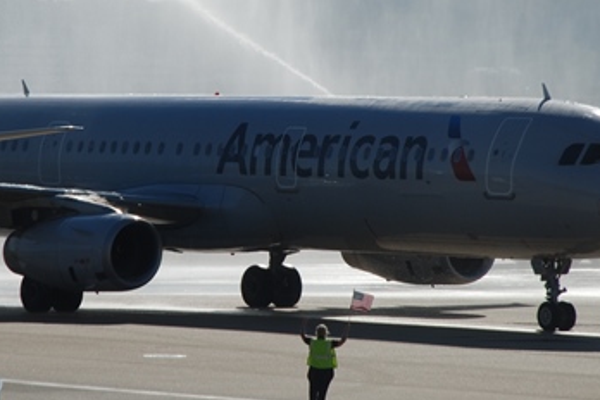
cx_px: 212
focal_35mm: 373
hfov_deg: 5.5
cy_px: 119
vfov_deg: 3.7
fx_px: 6215
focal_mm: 135
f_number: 5.6
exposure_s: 1/500
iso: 100
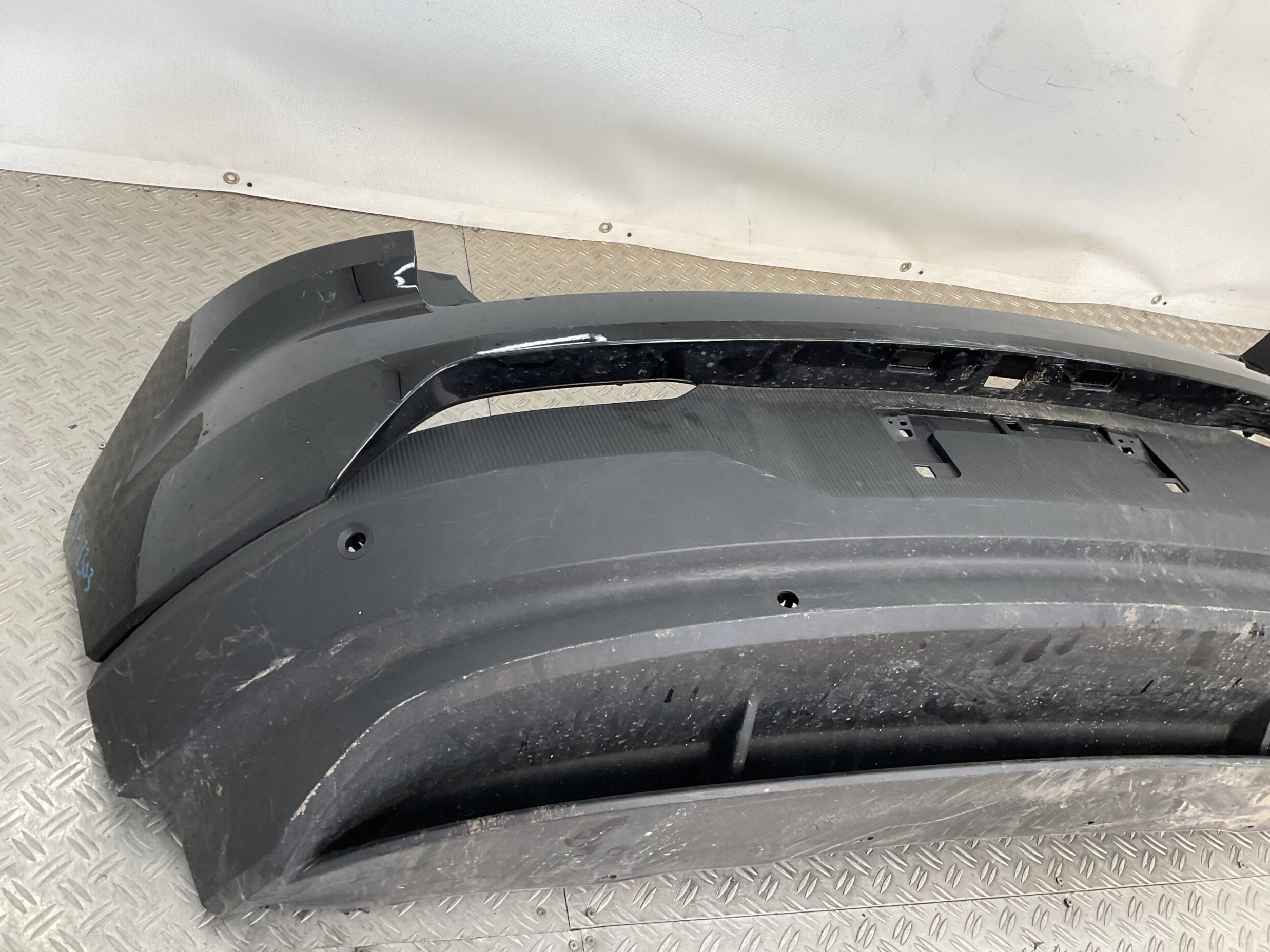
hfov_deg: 60.0
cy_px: 466
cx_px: 623
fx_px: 1101
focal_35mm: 30
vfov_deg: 46.8
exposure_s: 1/120
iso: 25
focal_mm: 3
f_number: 1.8
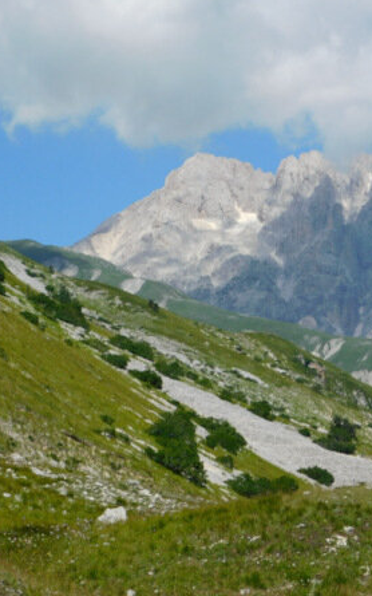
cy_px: 297
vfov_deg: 16.1
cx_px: 331
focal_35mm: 130
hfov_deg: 10.0
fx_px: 2109
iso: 125
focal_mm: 16.1
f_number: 4.5
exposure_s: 1/1250
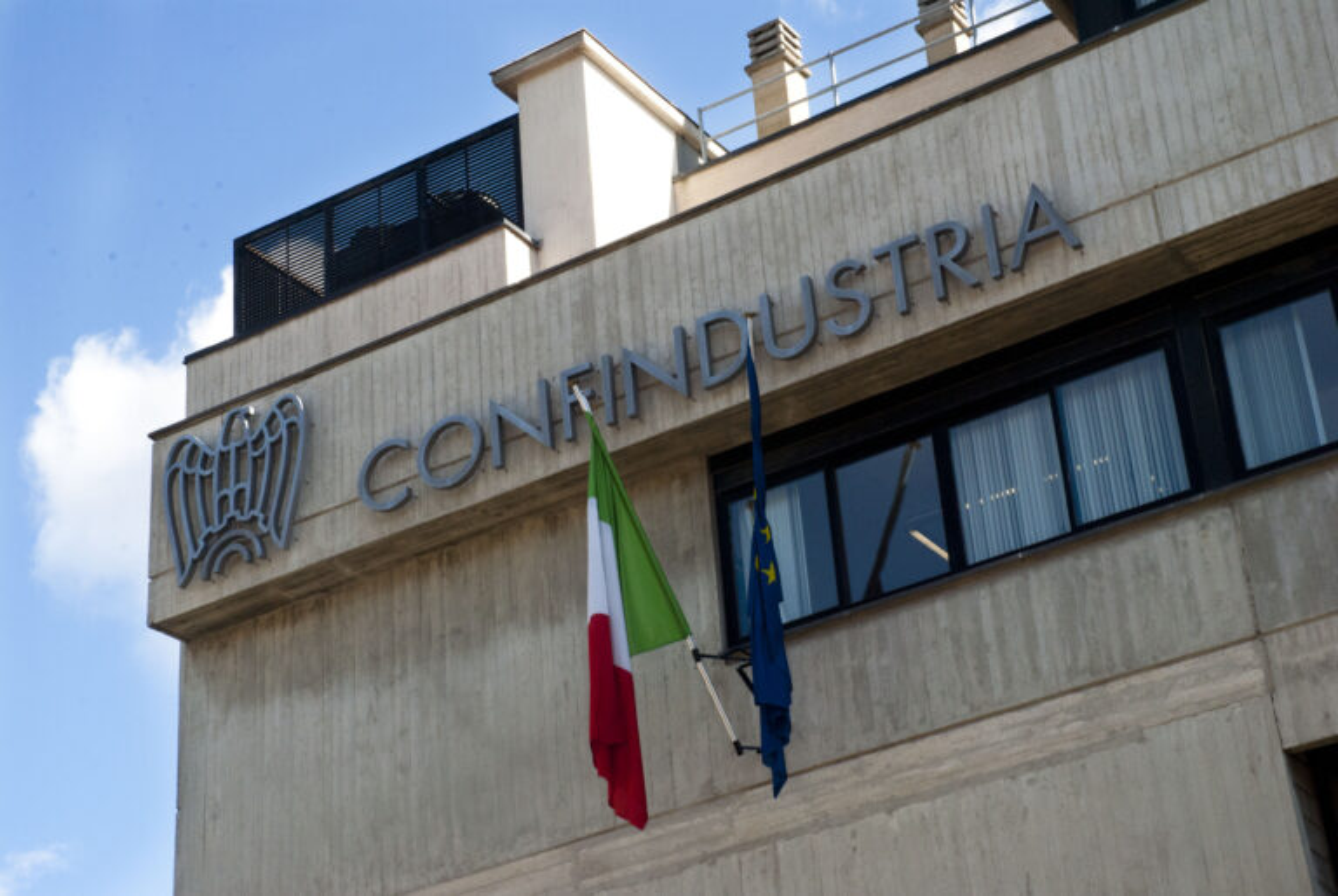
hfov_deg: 28.0
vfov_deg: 19.0
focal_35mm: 72
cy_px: 448
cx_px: 669
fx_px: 2679
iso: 200
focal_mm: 48
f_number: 14
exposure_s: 1/125
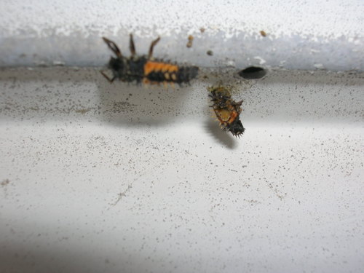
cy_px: 136
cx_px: 182
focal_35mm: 46
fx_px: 484
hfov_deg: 41.2
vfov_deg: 31.5
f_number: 5.4
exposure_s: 1/60.1
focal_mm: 7.7
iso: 50
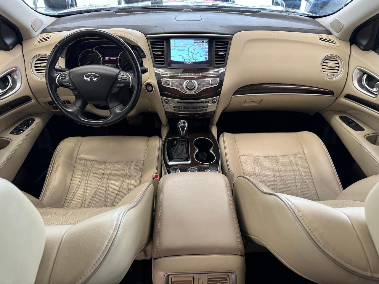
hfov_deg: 71.6
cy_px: 142
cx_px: 190
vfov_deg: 56.8
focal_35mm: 24
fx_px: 263
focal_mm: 6.76
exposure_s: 1/60
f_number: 1.78
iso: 200
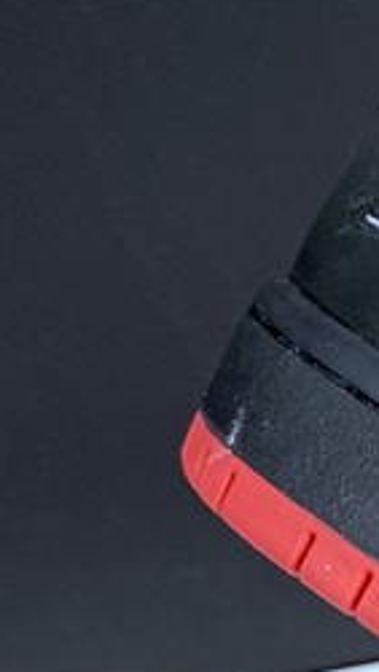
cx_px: 1156
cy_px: 712
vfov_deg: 17.9
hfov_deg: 8.6
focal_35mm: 116
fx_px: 2068
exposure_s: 1/100
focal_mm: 4.25
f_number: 1.8
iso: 100
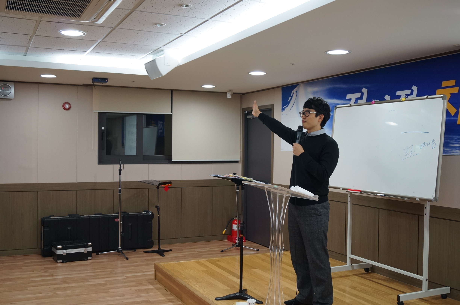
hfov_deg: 49.6
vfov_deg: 34.1
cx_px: 230
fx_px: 498
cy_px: 152
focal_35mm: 39
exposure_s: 1/60
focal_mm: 26
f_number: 4
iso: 640
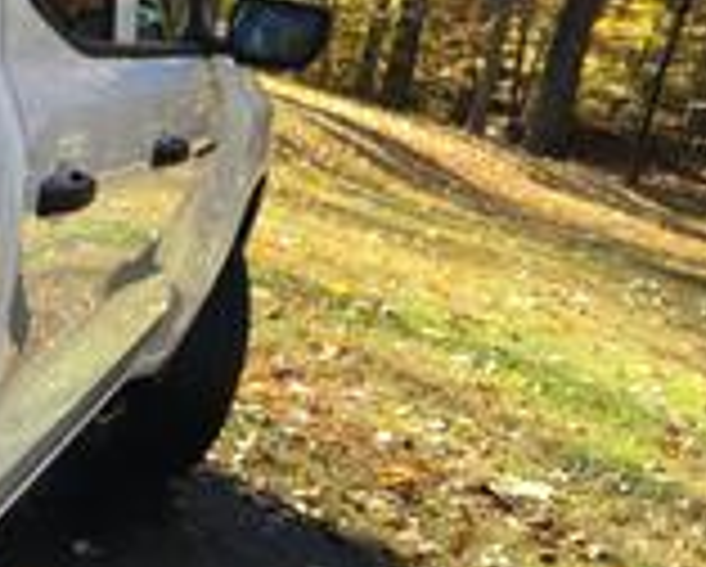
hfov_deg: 21.8
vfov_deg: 21.2
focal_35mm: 72
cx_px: -360
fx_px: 1506
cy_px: 410
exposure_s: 1/106
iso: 12
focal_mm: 6.3
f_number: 1.7
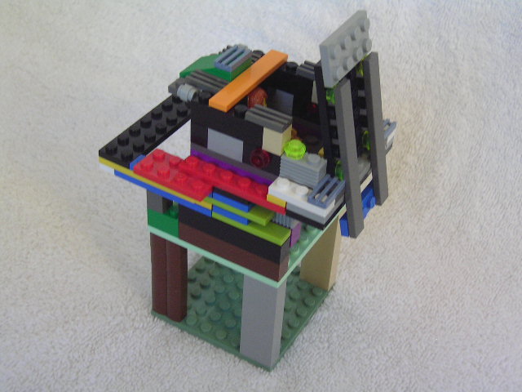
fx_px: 829
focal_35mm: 55
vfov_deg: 26.6
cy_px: 196
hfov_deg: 34.9
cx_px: 261
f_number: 3.6
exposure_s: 1/48.5
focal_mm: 8.7
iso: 100
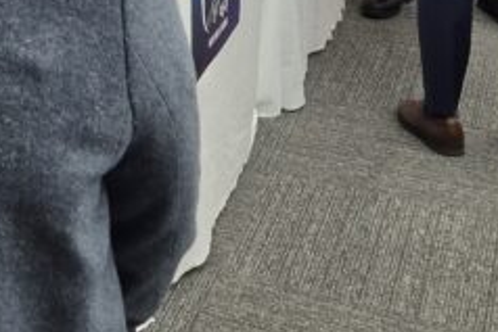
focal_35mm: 103
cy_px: -297
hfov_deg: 17.7
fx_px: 1426
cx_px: -249
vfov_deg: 12.1
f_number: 1.8
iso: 100
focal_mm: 5.4
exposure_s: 1/100
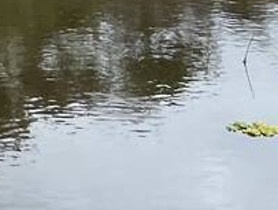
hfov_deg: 9.1
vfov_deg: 7.2
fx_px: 1480
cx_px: -501
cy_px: -420
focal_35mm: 184
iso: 32
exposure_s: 1/3610
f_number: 1.8
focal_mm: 4.25
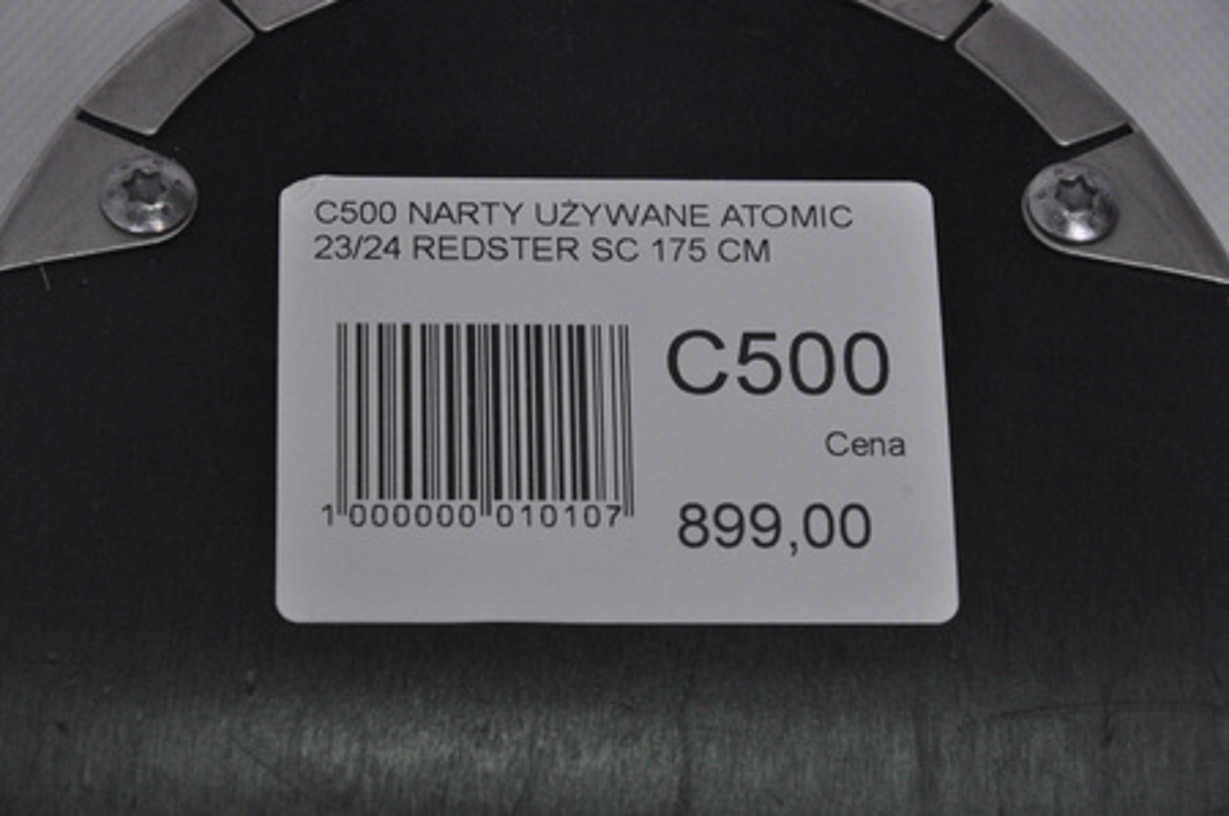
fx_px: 5371
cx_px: 614
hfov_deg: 13.1
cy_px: 408
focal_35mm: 158
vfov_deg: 8.7
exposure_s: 1/125
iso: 3200
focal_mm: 105
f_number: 9.5
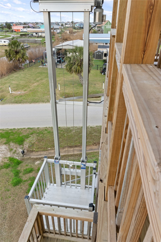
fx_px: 161
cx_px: 80
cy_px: 121
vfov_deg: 73.7
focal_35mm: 24
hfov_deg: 53.1
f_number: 11
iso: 250
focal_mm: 16
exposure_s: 1/30
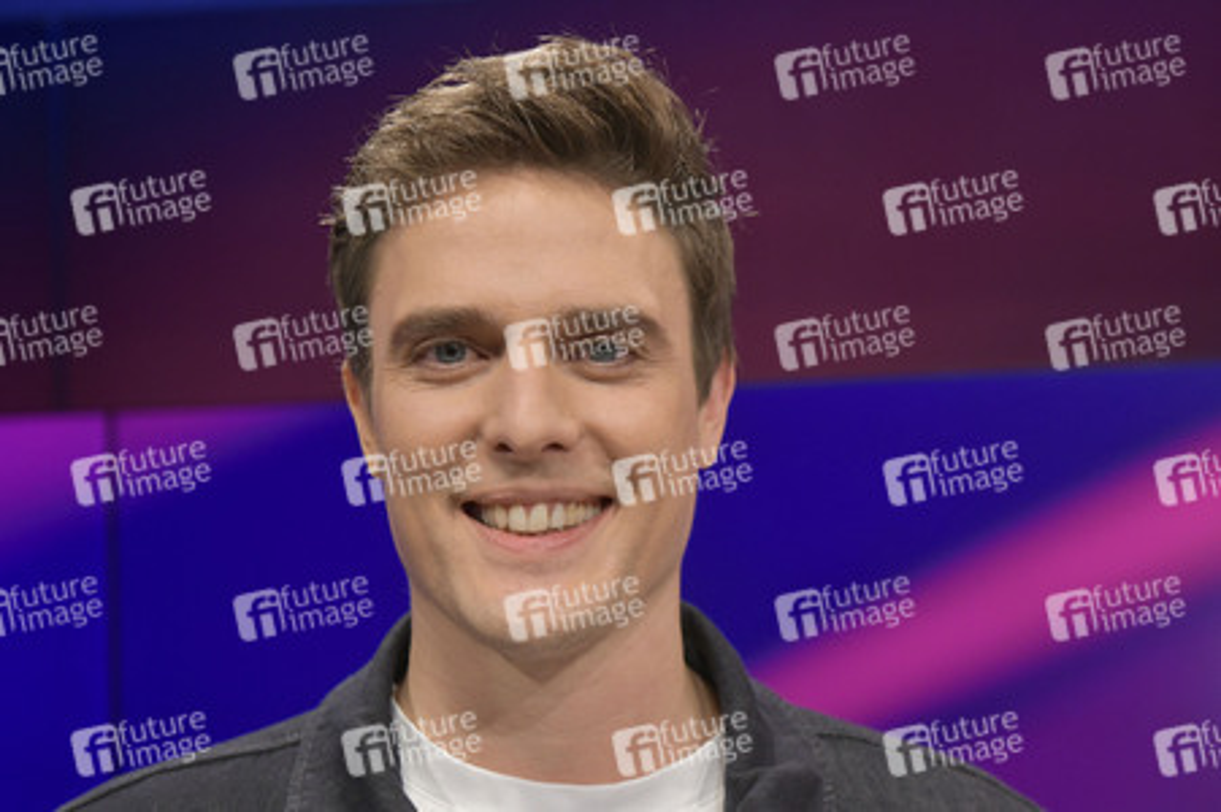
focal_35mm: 62
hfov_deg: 32.4
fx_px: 2101
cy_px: 406
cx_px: 610
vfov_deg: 21.9
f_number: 4.5
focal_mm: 62
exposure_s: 1/250
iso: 1600
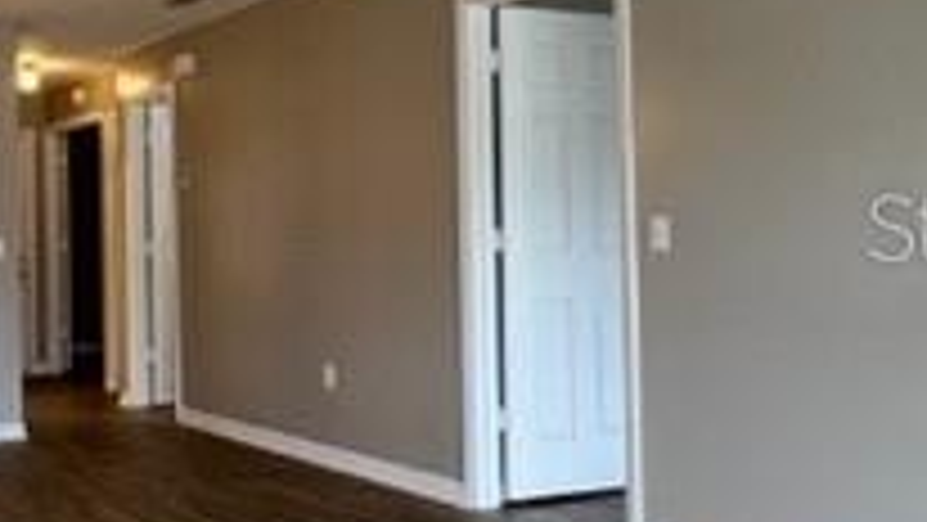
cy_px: 225
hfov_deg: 44.5
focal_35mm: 44
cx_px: 212
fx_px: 1082
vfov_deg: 27.1
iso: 160
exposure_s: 1/120
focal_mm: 1.57
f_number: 1.8
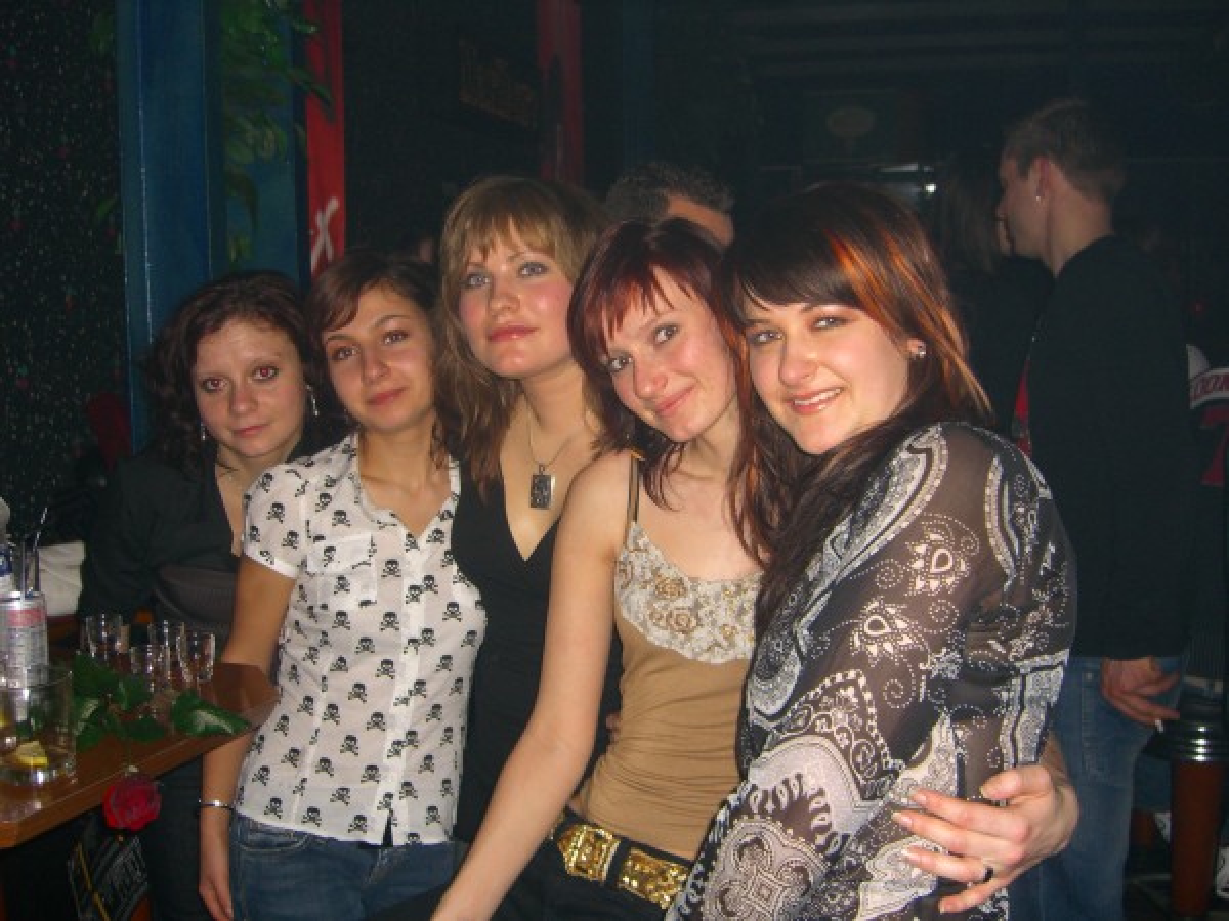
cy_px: 460
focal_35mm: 38
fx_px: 1349
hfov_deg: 49.0
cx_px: 614
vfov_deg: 37.7
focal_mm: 7.9
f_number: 2.8
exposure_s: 1/60
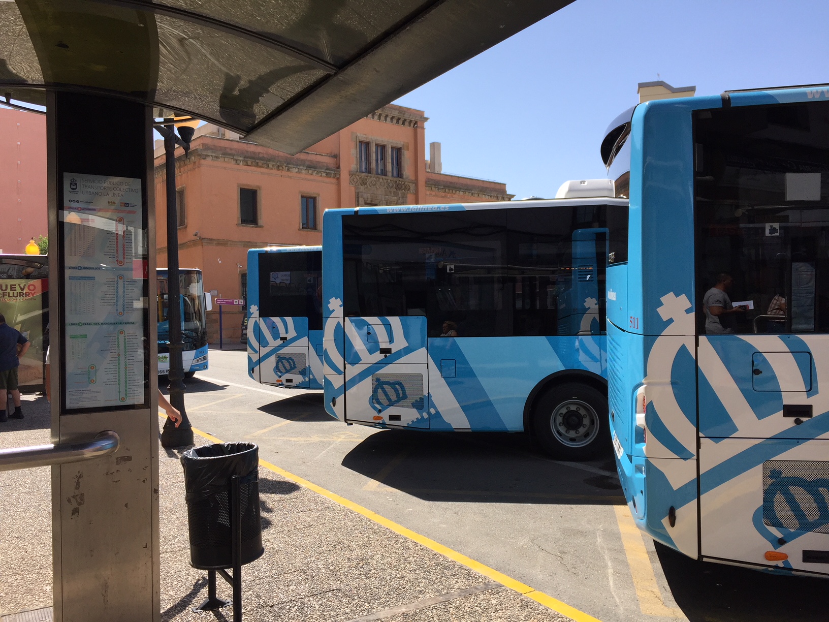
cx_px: 414
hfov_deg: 61.7
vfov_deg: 48.2
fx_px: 695
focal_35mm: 29
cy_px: 311
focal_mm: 4.15
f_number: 2.2
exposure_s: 1/1364
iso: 32
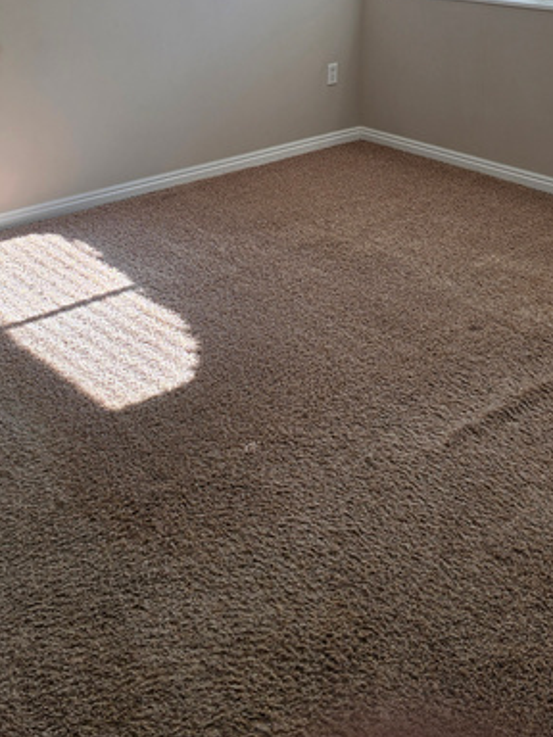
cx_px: 242
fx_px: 980
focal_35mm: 46
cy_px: 127
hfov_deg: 31.5
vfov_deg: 39.3
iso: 32
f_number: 1.7
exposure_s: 1/120
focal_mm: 6.3
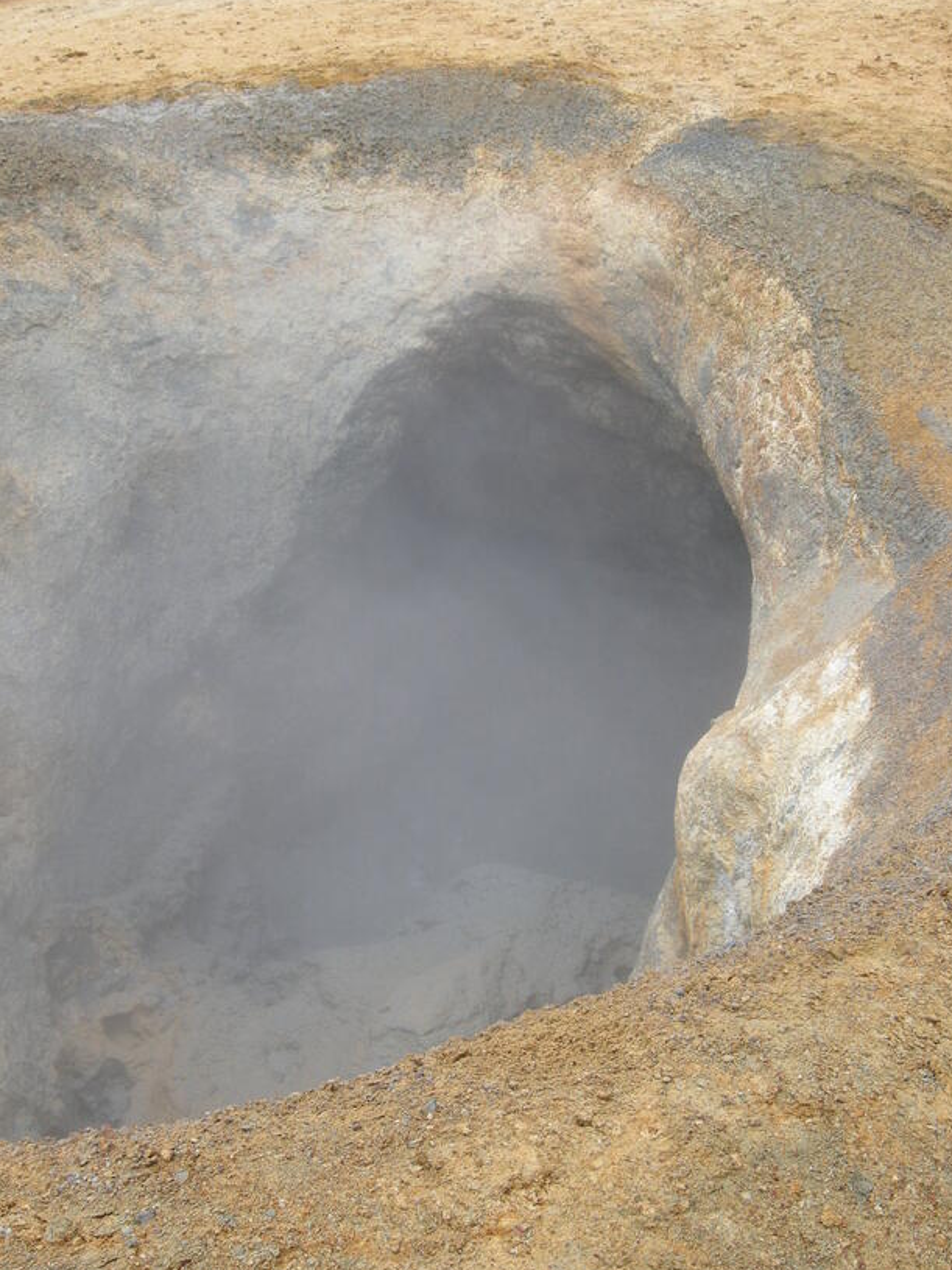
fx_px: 1614
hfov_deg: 32.9
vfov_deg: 42.9
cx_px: 474
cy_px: 717
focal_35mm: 44
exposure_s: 1/163
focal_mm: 7.5
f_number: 4.8
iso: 100
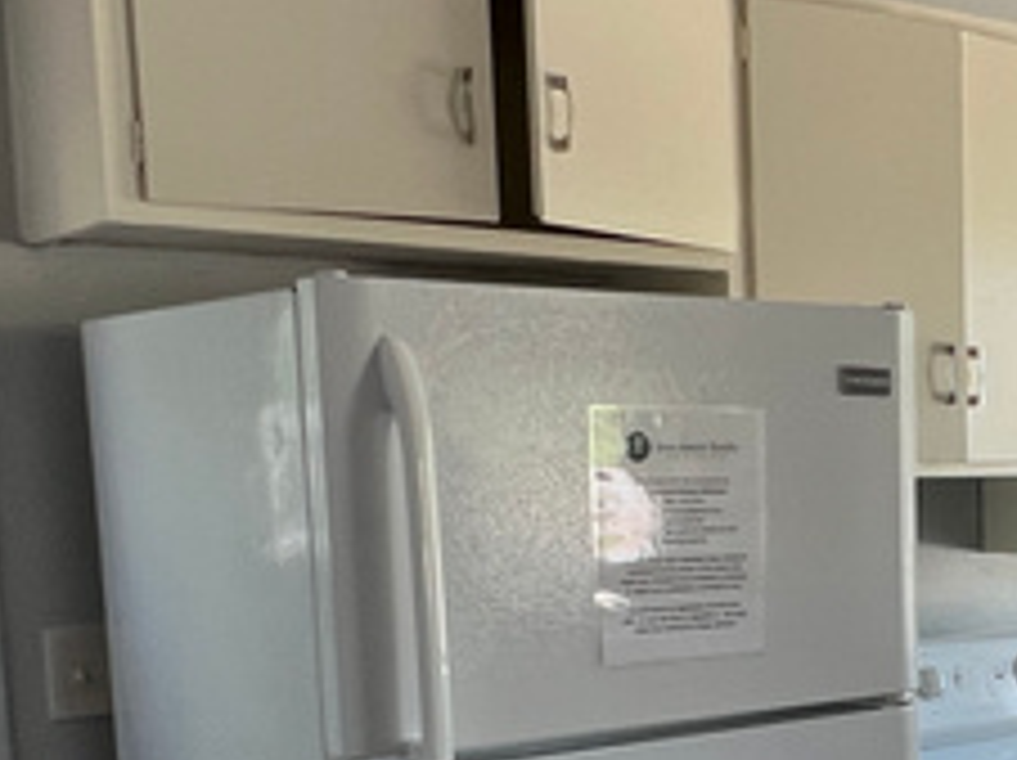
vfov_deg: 23.9
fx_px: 1732
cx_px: 1058
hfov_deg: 30.1
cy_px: 715
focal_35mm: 59
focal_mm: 1.57
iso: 64
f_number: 1.8
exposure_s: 1/30
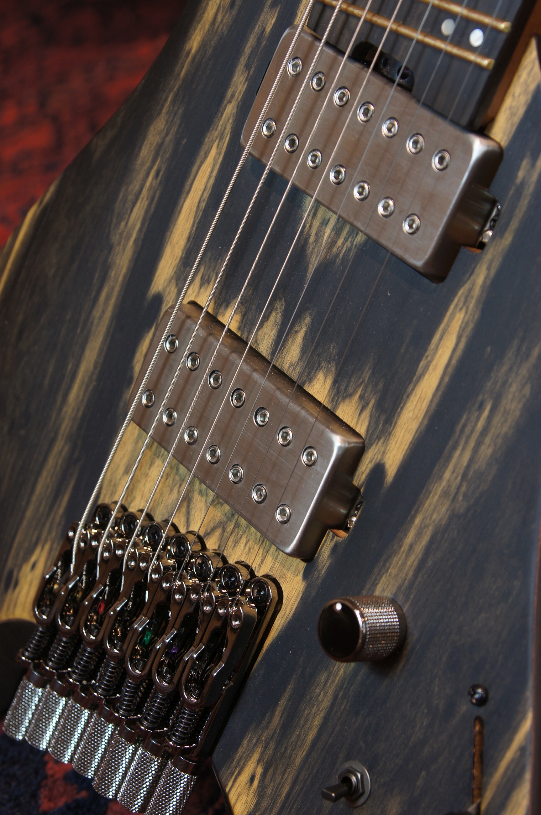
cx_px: 270
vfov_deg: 22.6
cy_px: 408
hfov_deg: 15.2
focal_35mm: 90
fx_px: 2034
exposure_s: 1/5
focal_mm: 60
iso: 100
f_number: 6.3
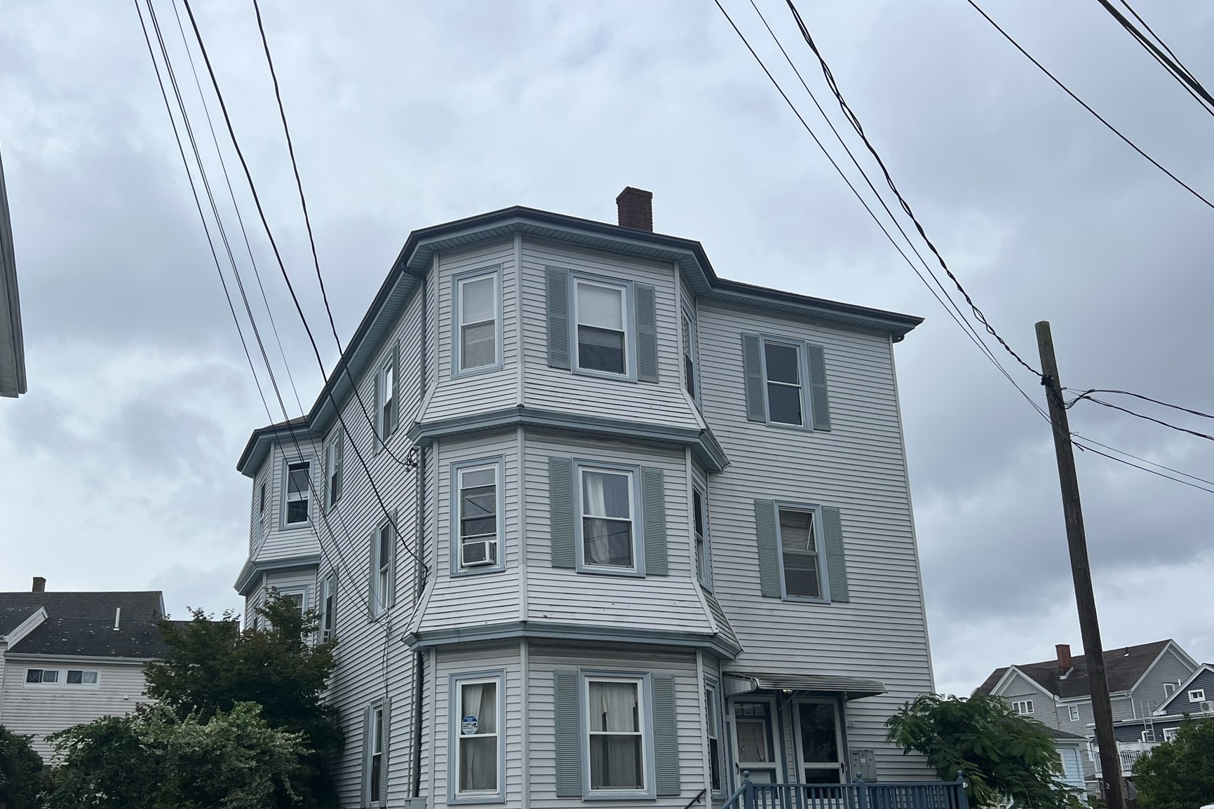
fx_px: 1079
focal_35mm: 32
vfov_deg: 40.9
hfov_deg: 58.6
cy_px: 491
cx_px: 544
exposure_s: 1/8696
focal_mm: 5.7
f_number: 1.5
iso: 50
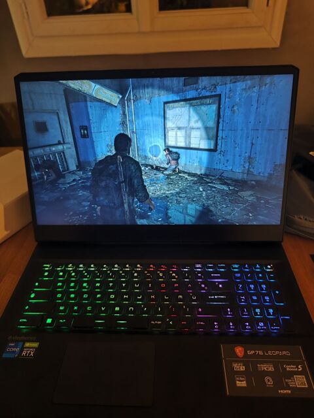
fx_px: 278
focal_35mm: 23
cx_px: 157
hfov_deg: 58.9
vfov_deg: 73.9
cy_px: 209
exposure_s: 1/20
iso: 6486
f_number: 1.69
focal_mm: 7.01
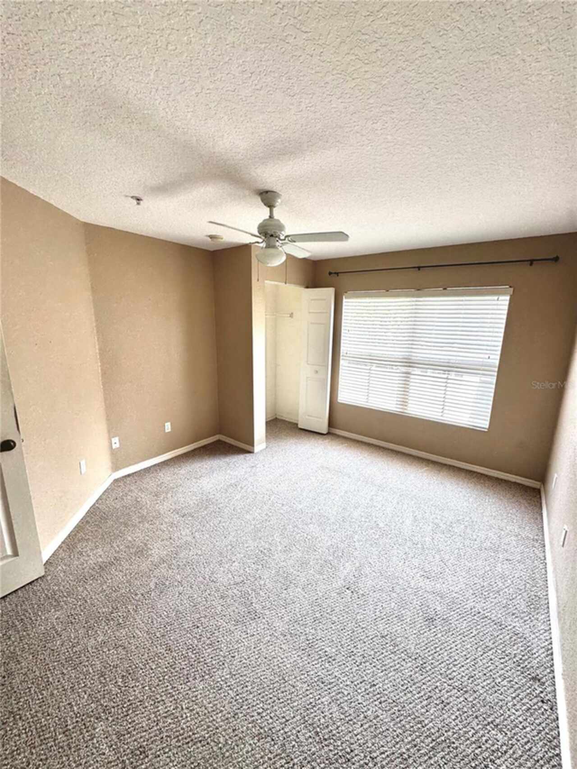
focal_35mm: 14
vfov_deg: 102.1
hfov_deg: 85.7
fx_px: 311
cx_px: 288
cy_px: 384
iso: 50
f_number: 2.2
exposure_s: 1/99
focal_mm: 2.22
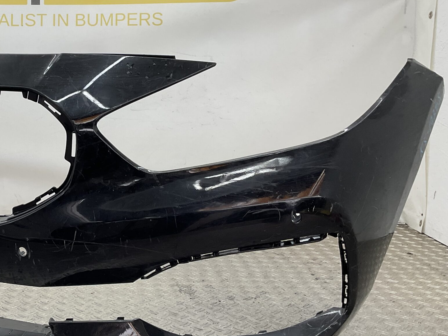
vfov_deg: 30.3
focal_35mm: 48
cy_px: 158
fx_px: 621
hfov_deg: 38.0
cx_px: 79
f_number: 1.8
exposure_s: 1/100
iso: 20
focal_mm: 3
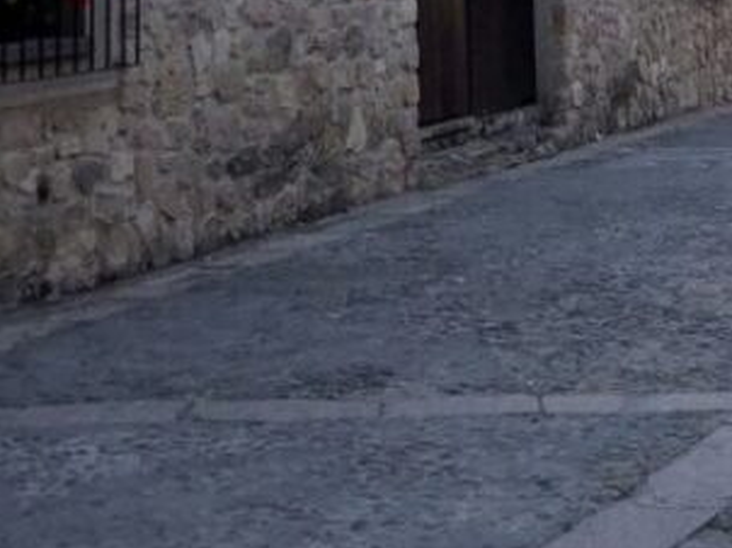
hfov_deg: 20.5
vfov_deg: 14.5
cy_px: -262
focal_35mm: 95
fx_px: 2007
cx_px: 541
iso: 20
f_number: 1.8
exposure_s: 1/838
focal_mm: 4
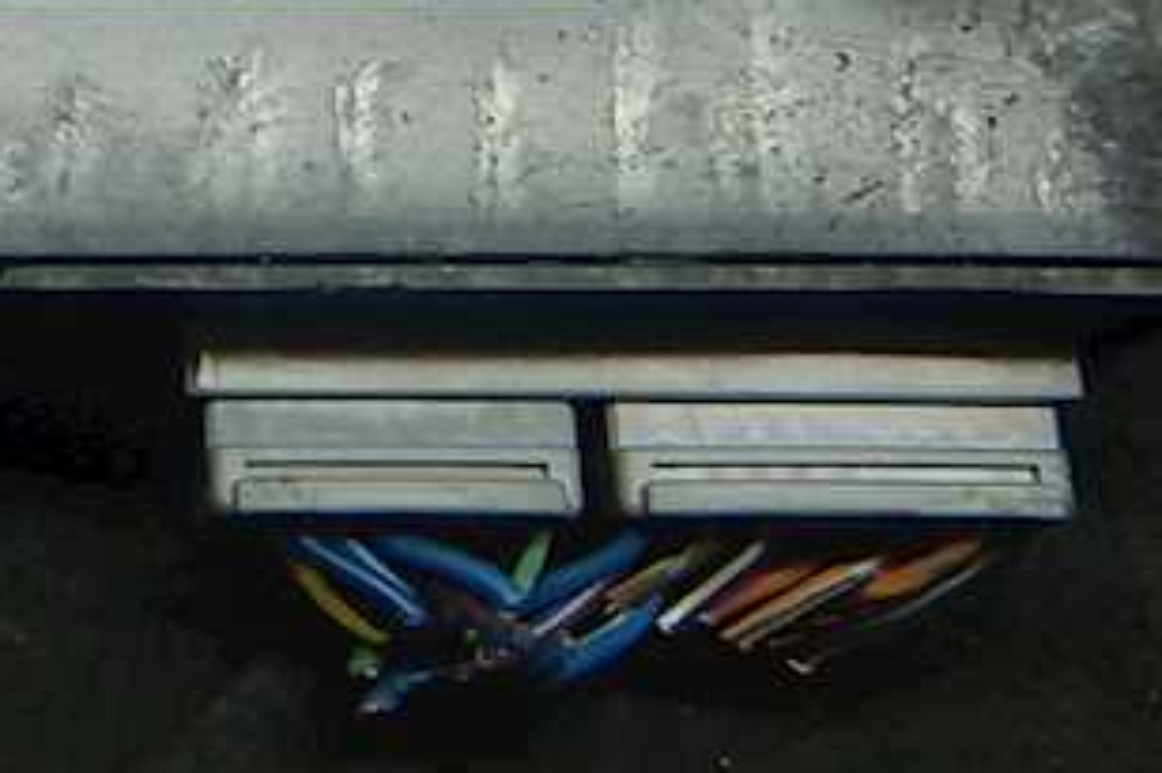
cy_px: -396
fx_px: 2678
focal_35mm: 83
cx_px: 45
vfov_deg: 15.2
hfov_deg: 23.6
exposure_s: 1/30
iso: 140
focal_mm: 4.3
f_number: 2.8
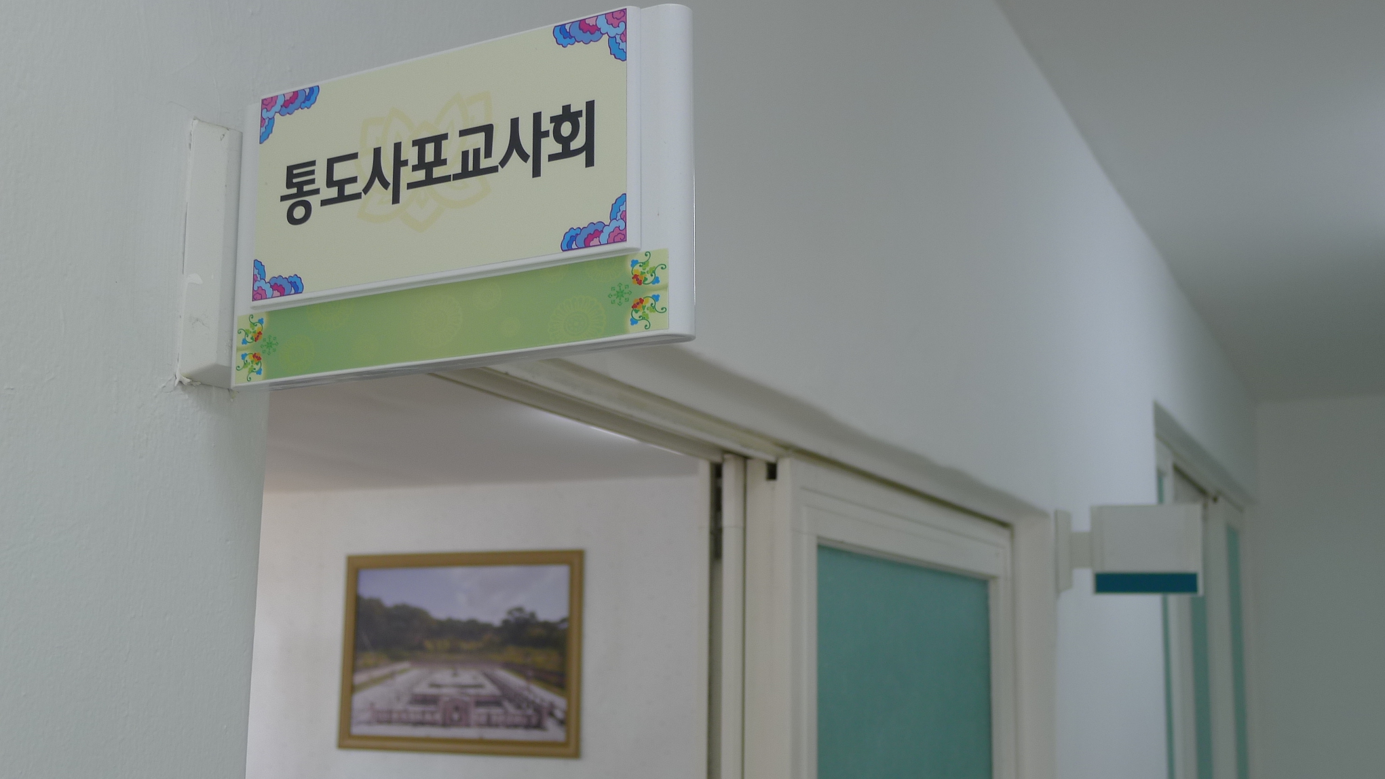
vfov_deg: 28.3
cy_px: 383
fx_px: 1542
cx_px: 694
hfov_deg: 48.4
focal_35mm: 42
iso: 80
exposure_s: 1/80
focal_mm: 8.5
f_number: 2.5
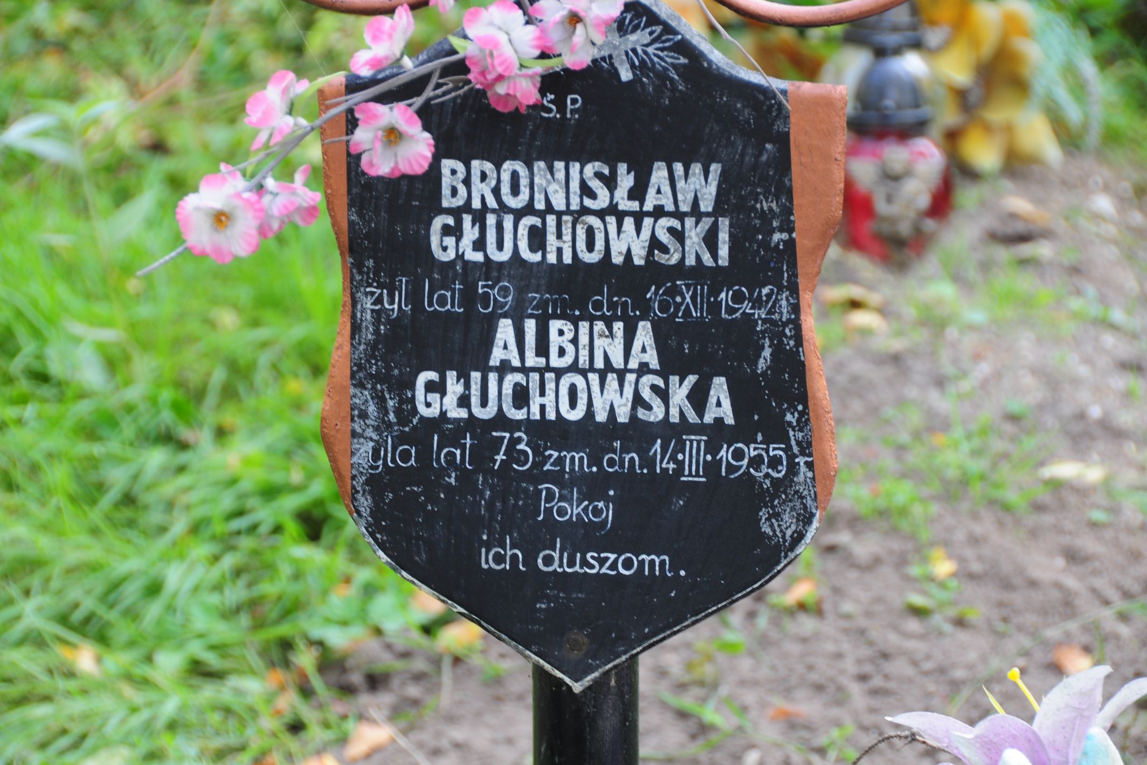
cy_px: 383
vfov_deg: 8.7
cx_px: 577
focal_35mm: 159
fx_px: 5050
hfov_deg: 13.0
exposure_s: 1/60
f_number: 7.1
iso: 250
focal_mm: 105
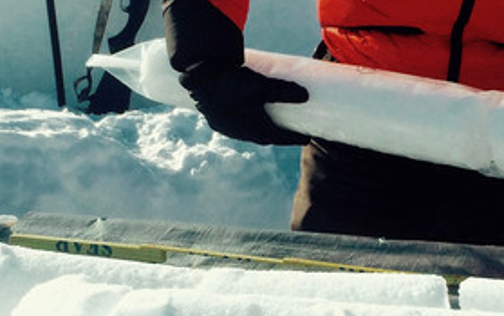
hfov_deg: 23.5
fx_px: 1210
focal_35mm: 88
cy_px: 190
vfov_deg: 14.9
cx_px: 282
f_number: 2.2
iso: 32
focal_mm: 4.15
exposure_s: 1/5128
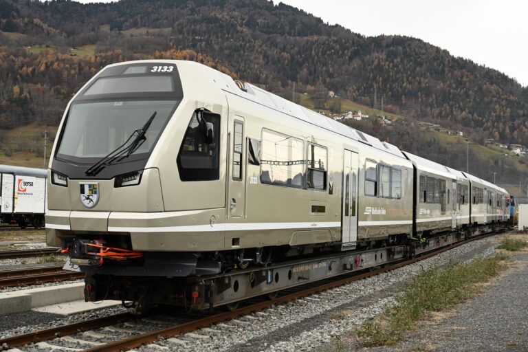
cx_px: 264
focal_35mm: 48
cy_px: 176
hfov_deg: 41.1
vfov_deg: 28.1
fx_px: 704
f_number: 5.6
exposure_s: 1/250
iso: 400
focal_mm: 48
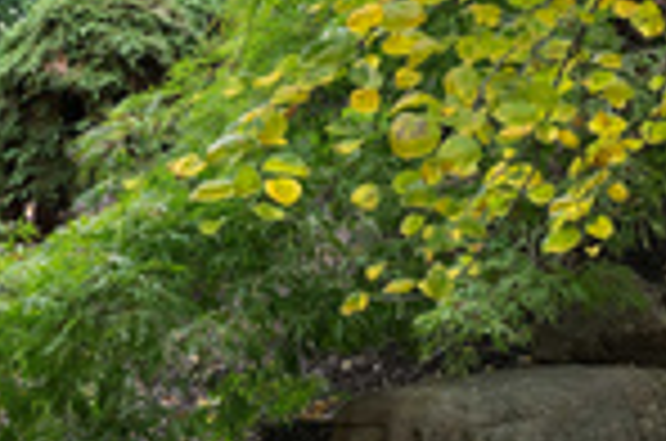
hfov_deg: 9.9
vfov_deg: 6.6
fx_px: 3840
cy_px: 324
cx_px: 63
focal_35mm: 208
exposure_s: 1/100
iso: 400
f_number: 5.6
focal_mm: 40
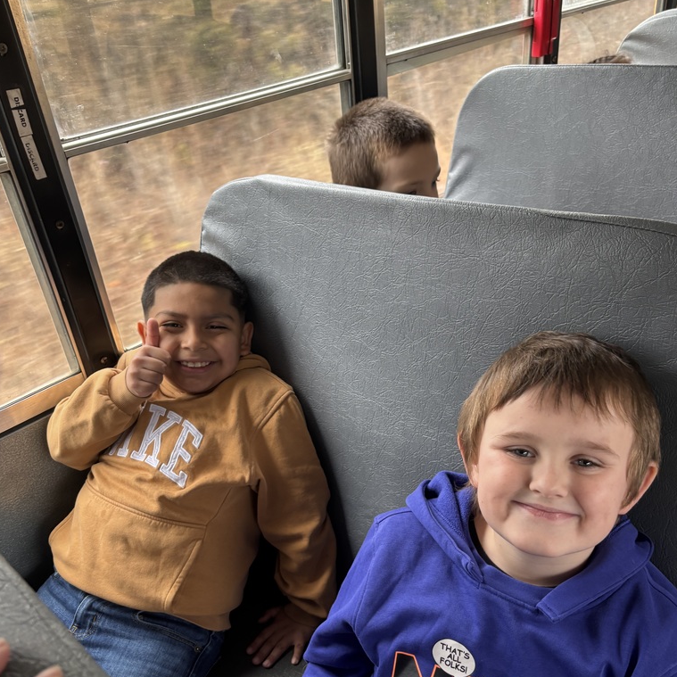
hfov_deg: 52.5
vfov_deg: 51.8
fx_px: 686
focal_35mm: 31
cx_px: 338
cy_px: 433
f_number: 1.6
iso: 125
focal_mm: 5.96
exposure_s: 1/99
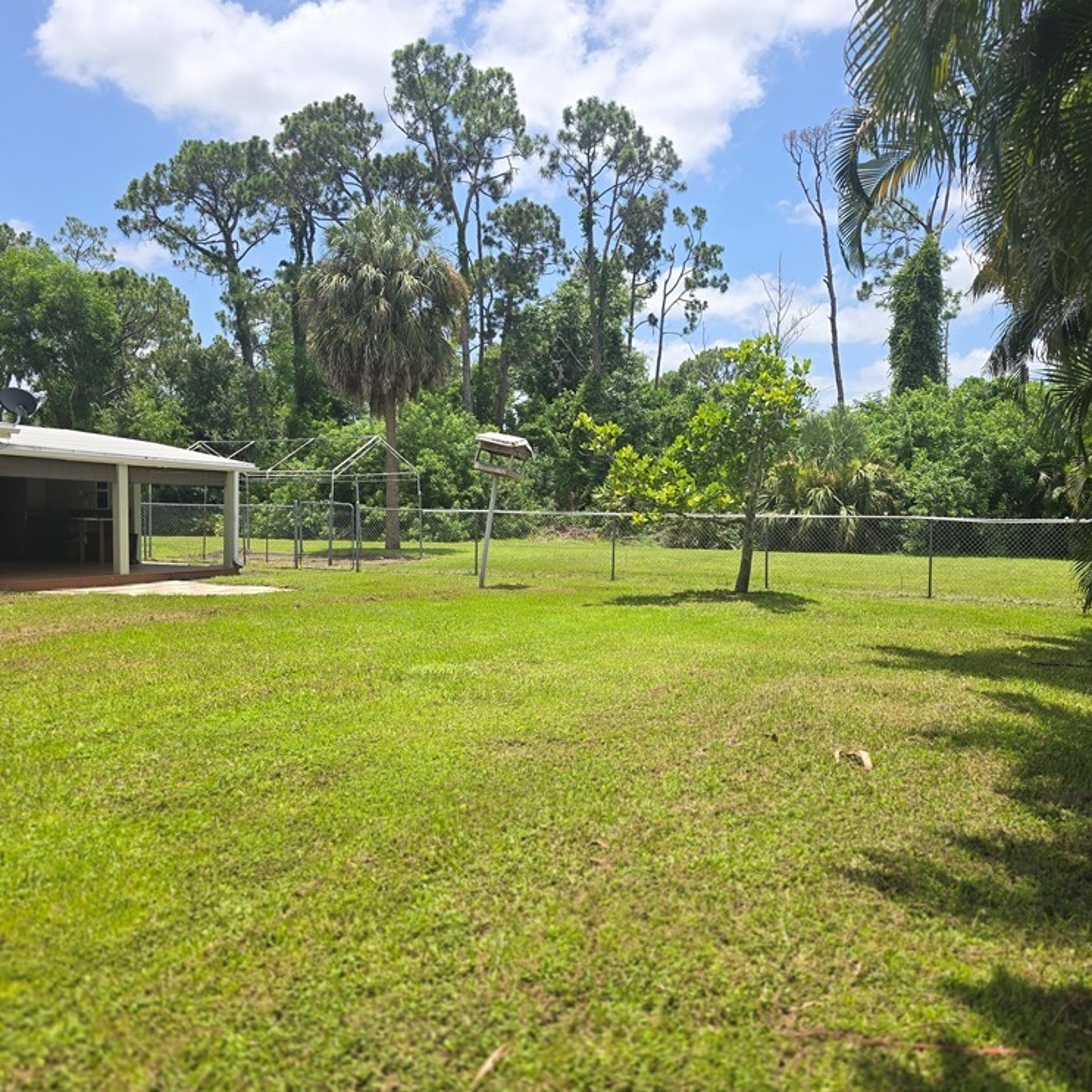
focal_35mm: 28
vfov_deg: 57.3
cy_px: 547
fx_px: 999
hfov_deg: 57.2
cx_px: 583
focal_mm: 6.3
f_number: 1.7
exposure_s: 1/619
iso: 12
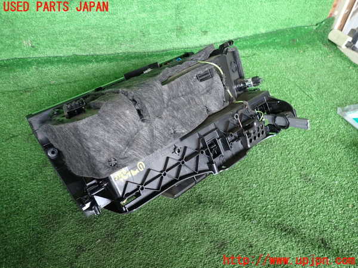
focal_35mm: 25
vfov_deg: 54.9
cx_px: 179
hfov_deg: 69.4
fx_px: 259
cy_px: 134
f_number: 2
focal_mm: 4.5
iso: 125
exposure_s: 1/60
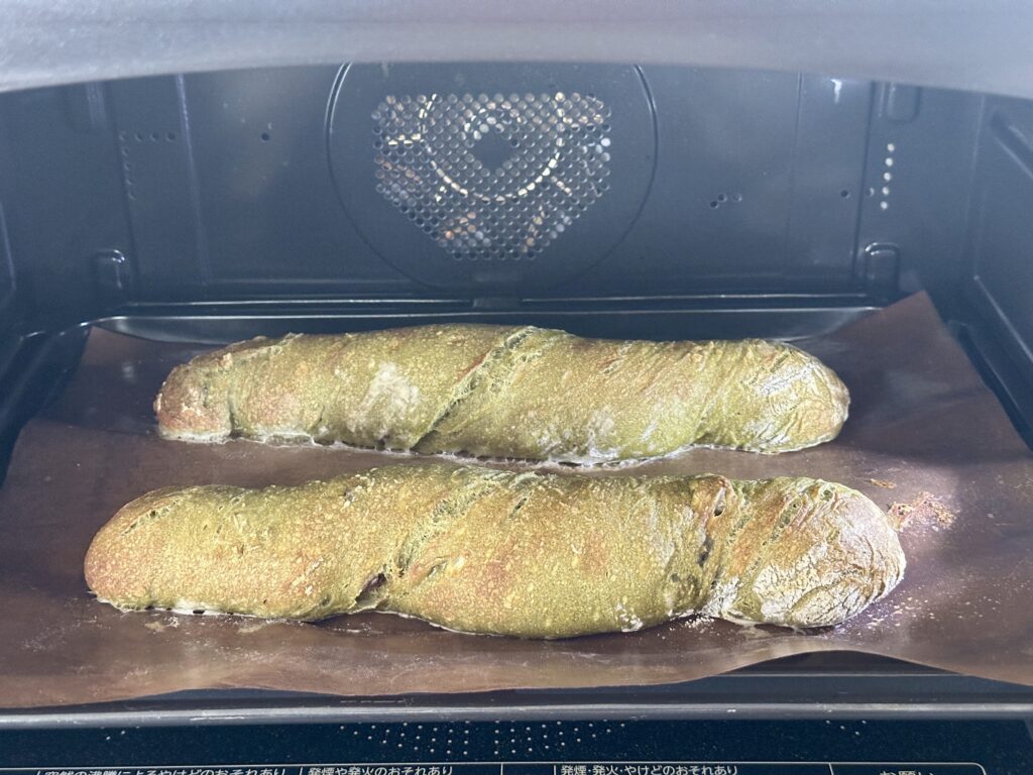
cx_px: 516
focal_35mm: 48
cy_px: 388
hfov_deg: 39.7
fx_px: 1432
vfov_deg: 30.3
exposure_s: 1/36
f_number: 1.78
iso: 500
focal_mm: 6.86
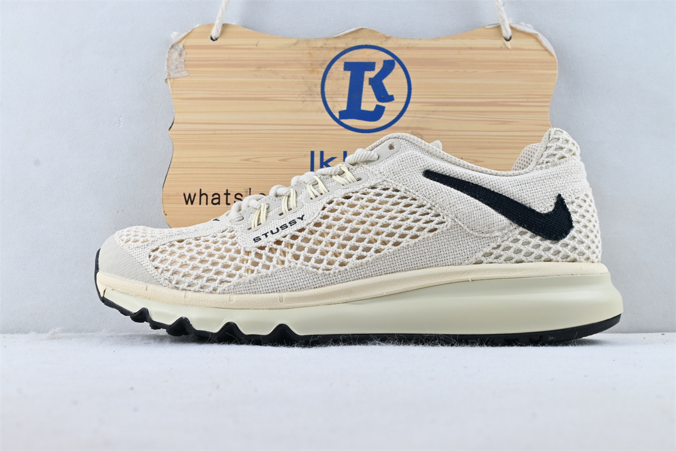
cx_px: 338
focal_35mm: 45
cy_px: 226
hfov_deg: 43.6
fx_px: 845
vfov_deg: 29.9
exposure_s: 1/15
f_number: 10
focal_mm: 30
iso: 100
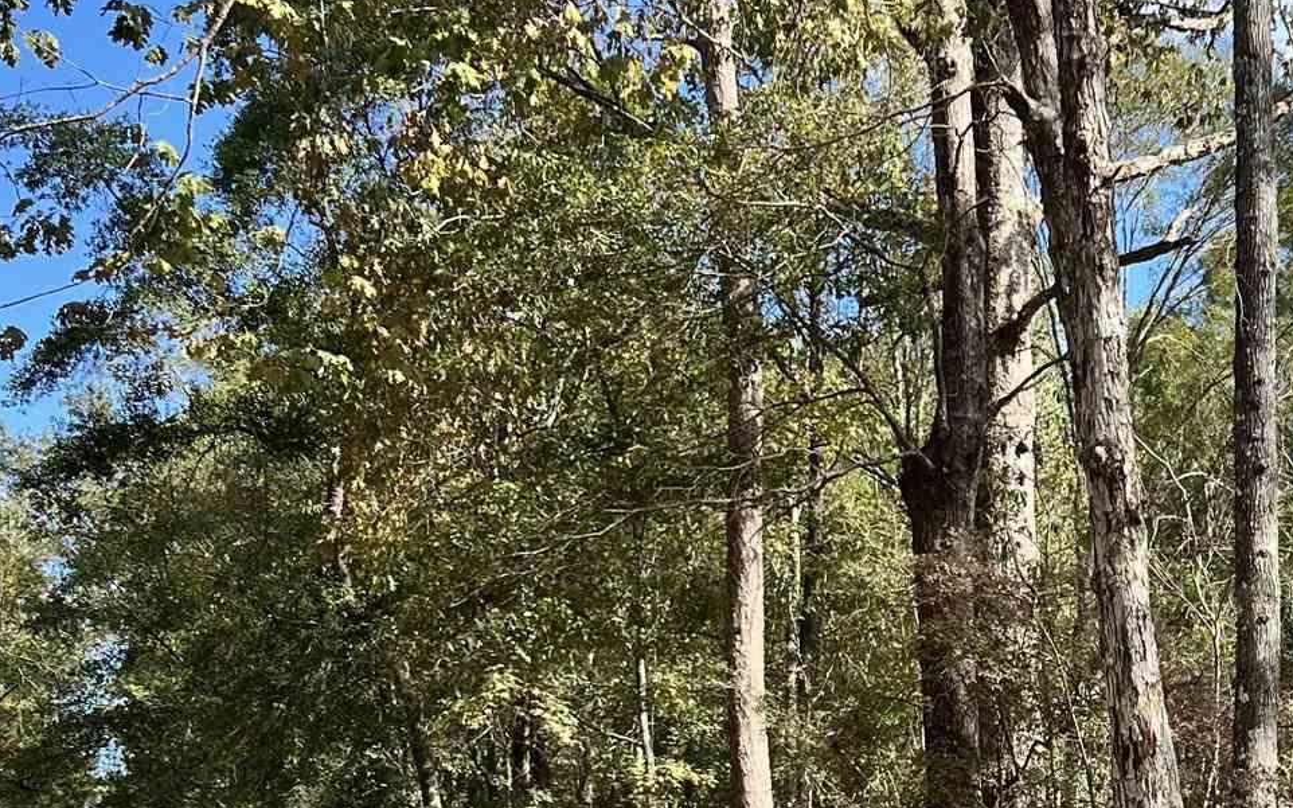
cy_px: 812
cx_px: 902
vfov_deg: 19.1
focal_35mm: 66
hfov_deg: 30.7
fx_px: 2325
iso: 50
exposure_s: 1/1724
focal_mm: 5.7
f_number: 1.5
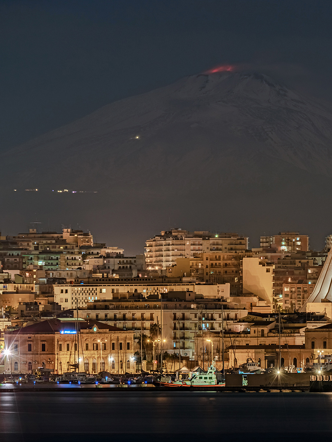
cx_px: 293
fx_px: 8309
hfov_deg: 2.3
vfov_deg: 3.0
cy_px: 221
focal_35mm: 650
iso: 200
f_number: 11
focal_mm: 450
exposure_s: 1
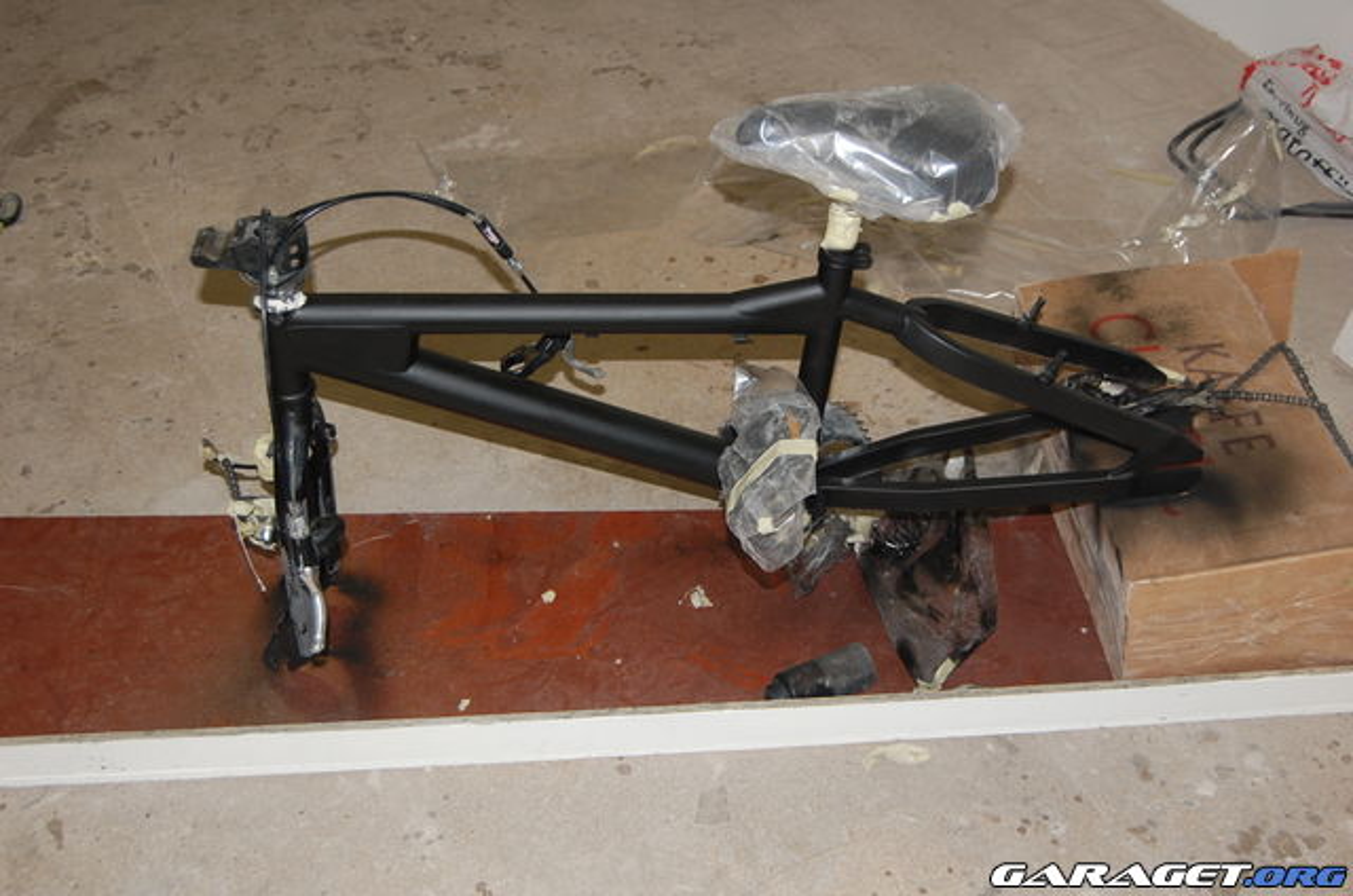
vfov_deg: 29.7
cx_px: 676
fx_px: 1688
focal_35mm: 45
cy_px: 448
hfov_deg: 43.7
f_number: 4.2
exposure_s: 1/60
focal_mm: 30
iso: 400
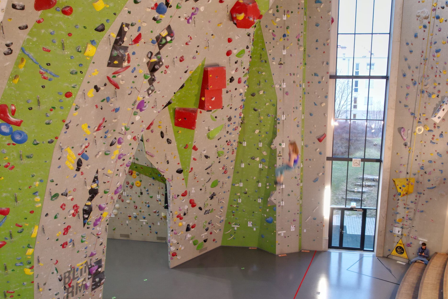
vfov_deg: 43.3
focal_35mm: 30
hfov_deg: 61.4
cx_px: 268
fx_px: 373
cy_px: 188
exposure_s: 1/15
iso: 260
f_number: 2.8
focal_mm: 8.38
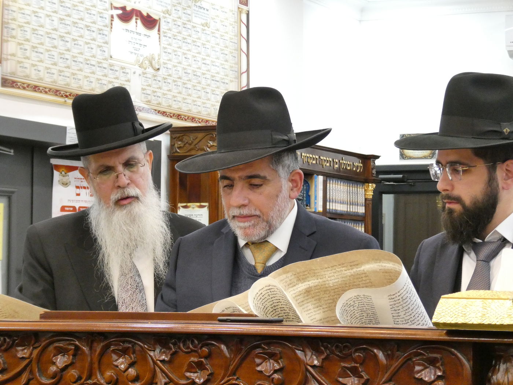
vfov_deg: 14.0
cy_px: 192
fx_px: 1571
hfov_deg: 18.5
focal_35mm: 106
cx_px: 256
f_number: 5.1
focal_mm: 19
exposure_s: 1/80
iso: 800
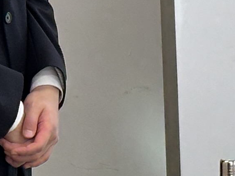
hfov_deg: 5.6
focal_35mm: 340
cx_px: 580
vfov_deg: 4.4
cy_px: -35
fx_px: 2309
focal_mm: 6.86
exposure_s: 1/120
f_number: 1.78
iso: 64
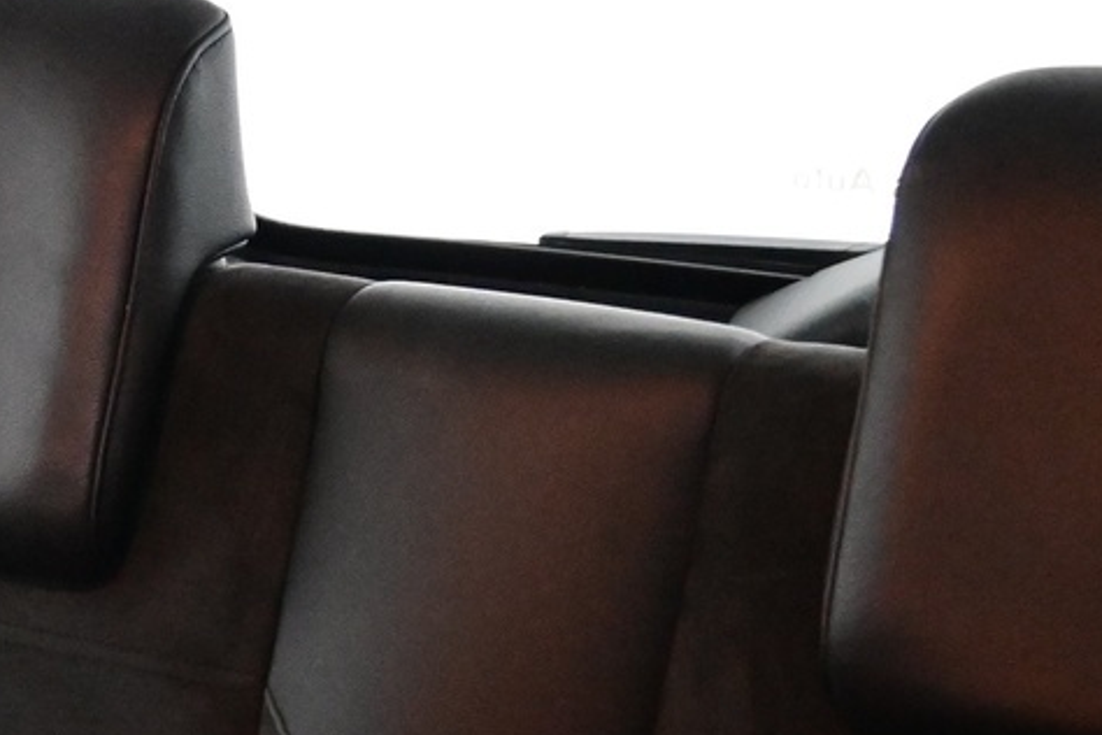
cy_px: 1072
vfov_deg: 15.5
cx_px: 221
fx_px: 2510
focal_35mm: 82
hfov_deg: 24.4
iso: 5600
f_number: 3.5
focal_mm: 16
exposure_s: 1/25
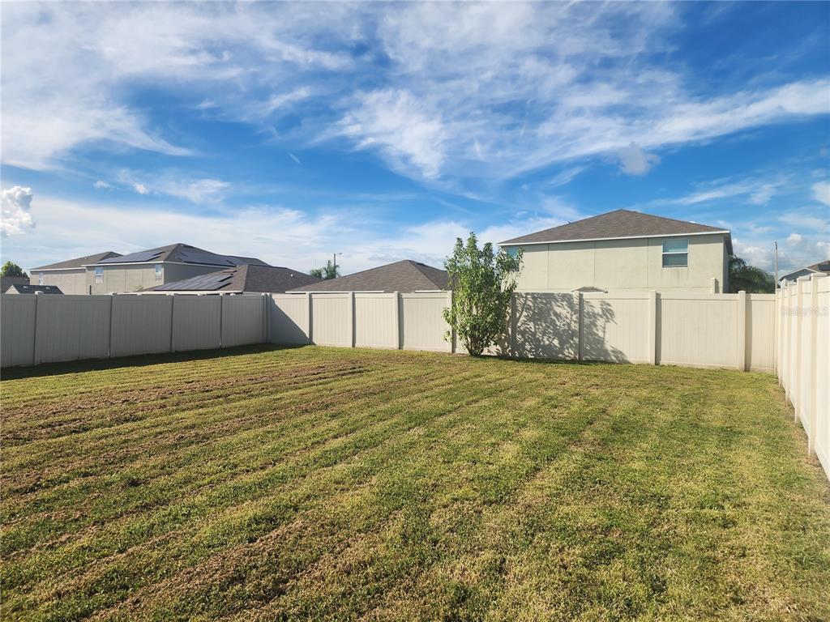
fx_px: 551
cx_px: 415
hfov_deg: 73.9
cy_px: 311
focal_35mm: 23
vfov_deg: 58.9
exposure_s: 1/1410
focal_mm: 6.4
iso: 12
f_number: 1.8
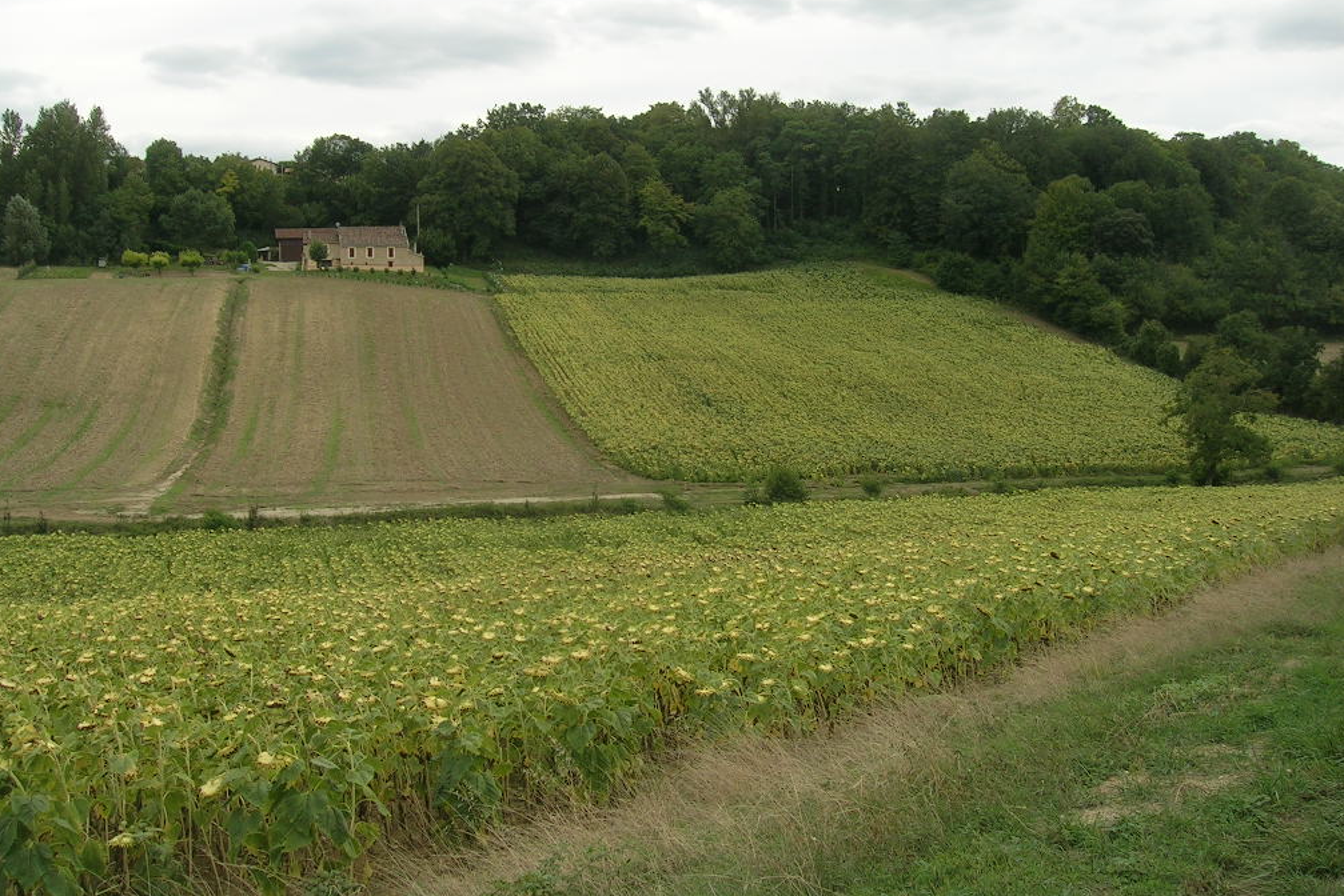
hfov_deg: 51.9
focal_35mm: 37
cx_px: 674
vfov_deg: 35.9
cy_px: 385
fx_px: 1382
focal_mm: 5.4
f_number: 4.8
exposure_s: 1/297
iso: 50
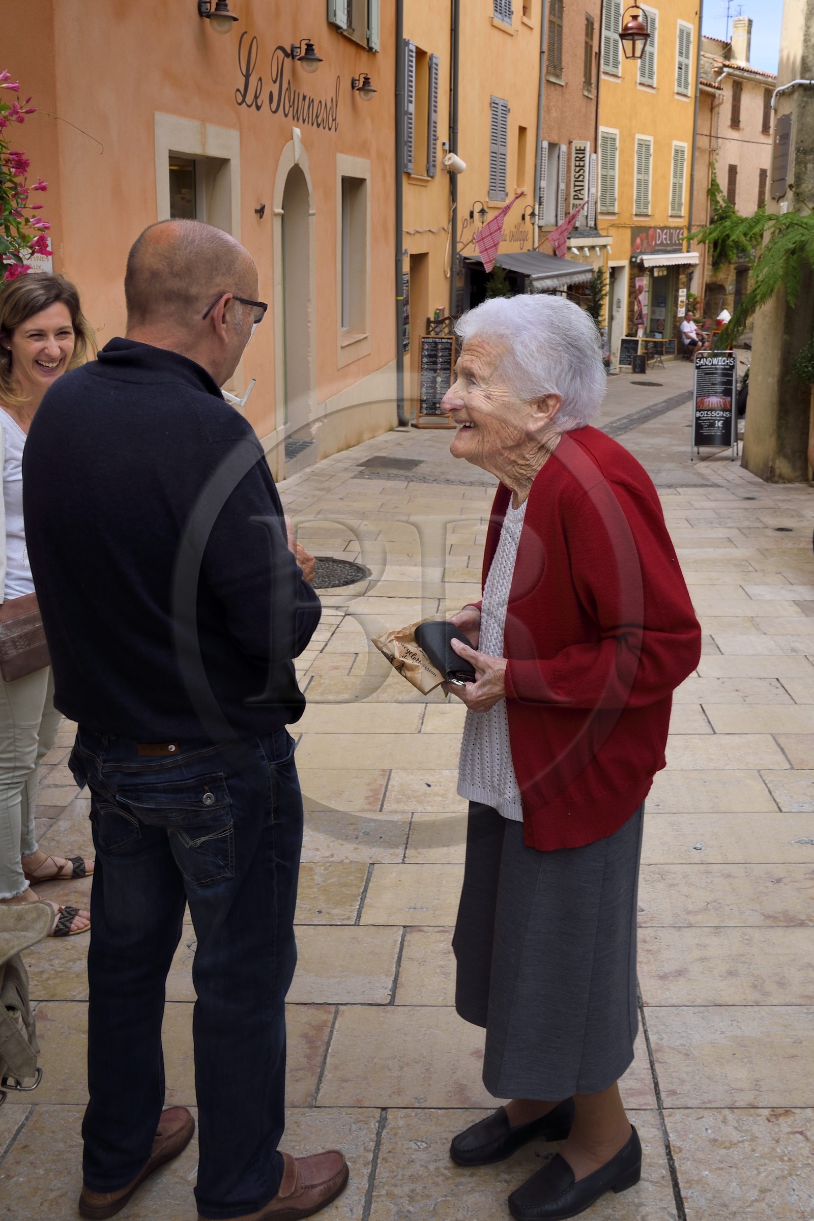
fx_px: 1017
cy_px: 610
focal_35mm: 30
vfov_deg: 61.9
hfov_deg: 43.6
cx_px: 407
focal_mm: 30
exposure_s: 1/100
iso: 200
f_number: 13
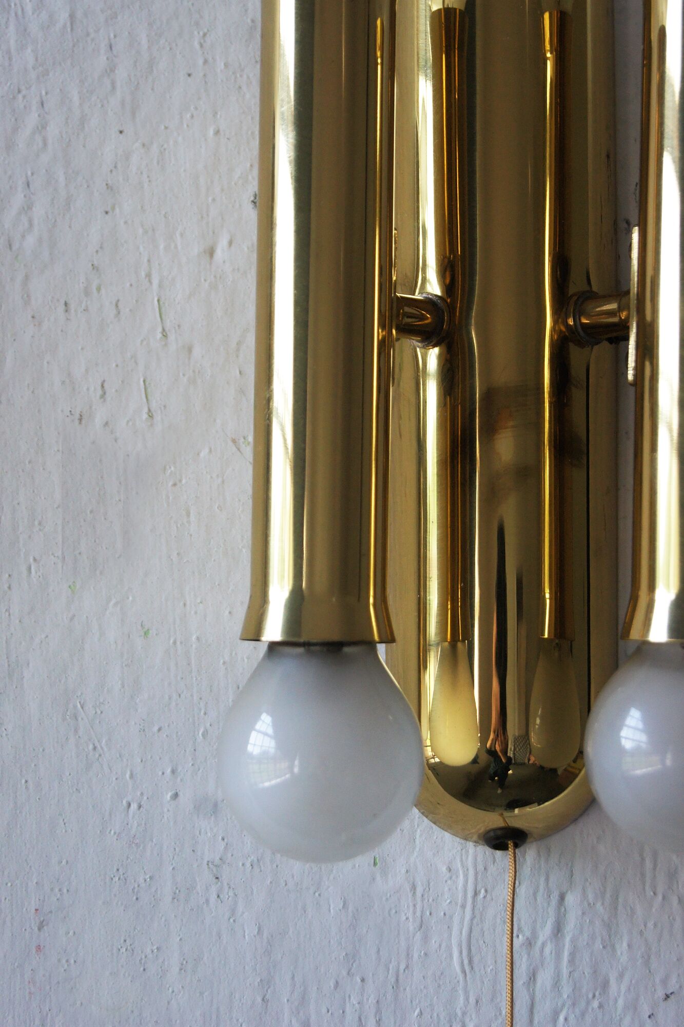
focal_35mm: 82
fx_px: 2351
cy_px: 514
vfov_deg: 24.6
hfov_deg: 16.6
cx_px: 342
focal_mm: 55
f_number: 5.6
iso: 400
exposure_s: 1/250
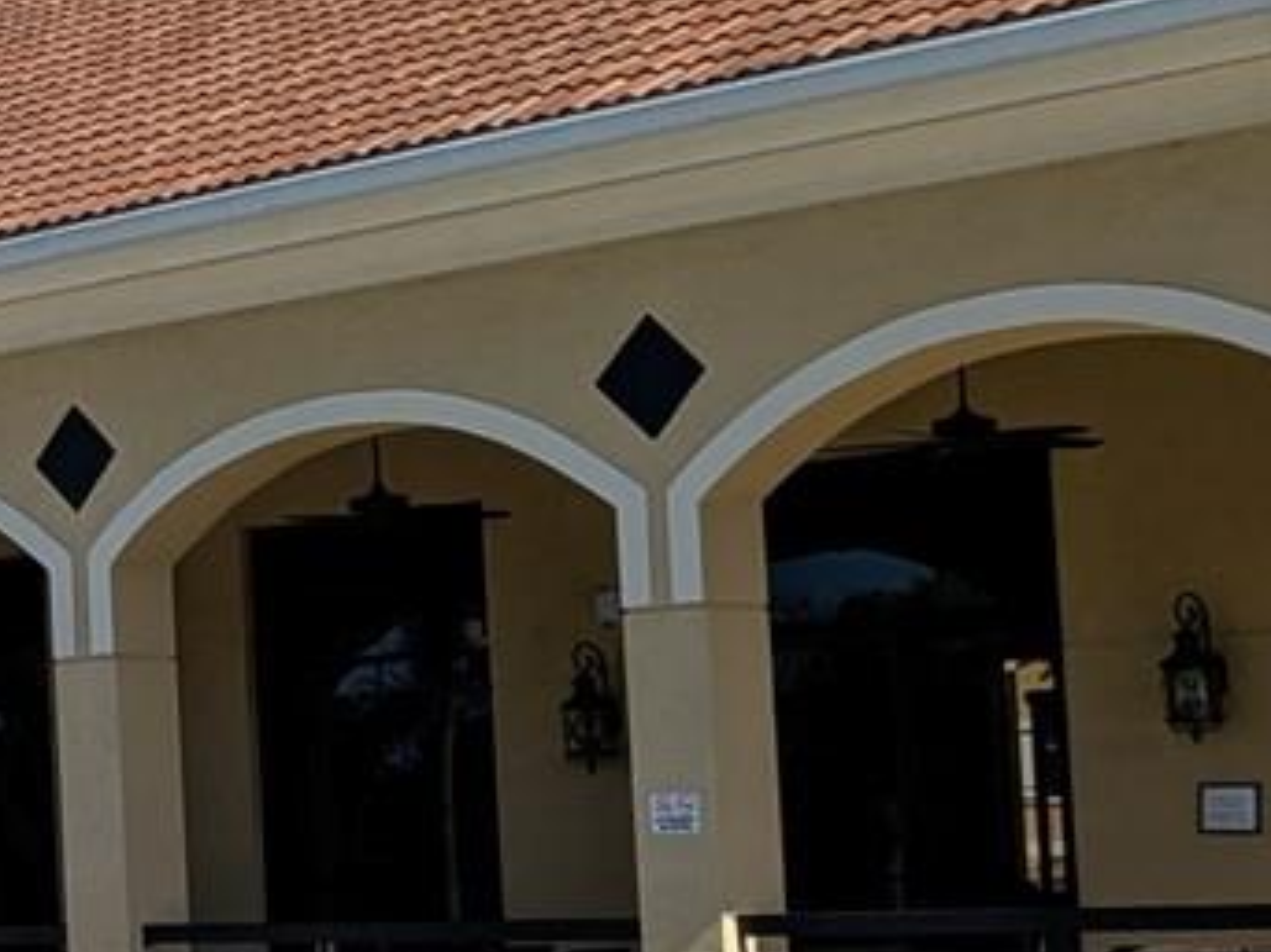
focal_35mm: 112
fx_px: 4111
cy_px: 537
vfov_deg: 13.2
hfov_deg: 14.9
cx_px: -1149
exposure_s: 1/1802
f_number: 1.7
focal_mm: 4.53
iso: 30
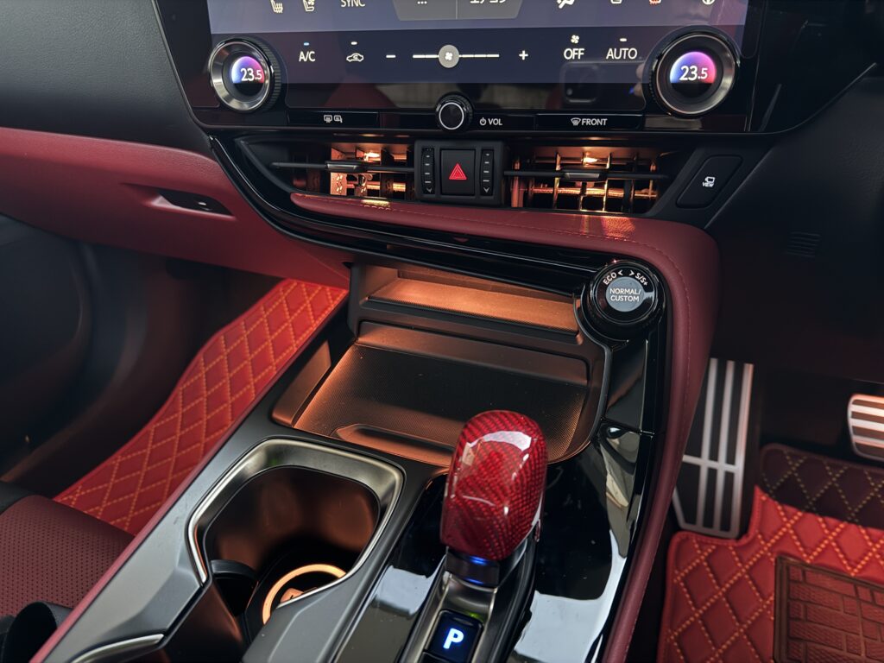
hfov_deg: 71.6
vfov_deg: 56.8
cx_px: 442
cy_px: 332
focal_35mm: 24
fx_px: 613
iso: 1000
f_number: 1.78
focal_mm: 6.76
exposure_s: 1/13
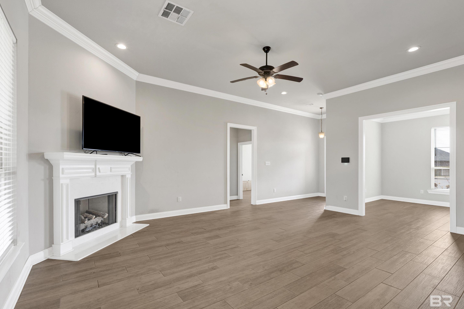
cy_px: 164
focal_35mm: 16
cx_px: 233
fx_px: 200
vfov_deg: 75.3
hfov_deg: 98.4
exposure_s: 1/25
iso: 400
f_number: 11
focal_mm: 14.5
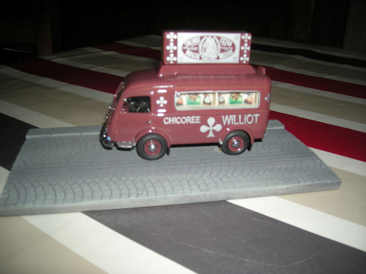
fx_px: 370
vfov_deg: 40.7
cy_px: 137
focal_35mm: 35
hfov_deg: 52.6
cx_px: 183
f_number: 2.8
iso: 50
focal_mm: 5.7
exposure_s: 1/60
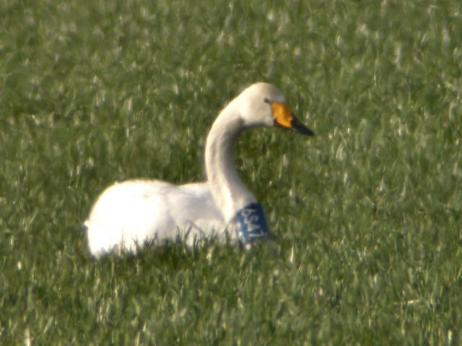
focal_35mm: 154
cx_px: 231
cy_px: 173
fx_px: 2054
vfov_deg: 9.6
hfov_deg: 12.8
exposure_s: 1/250
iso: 200
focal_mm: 32
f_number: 5.1
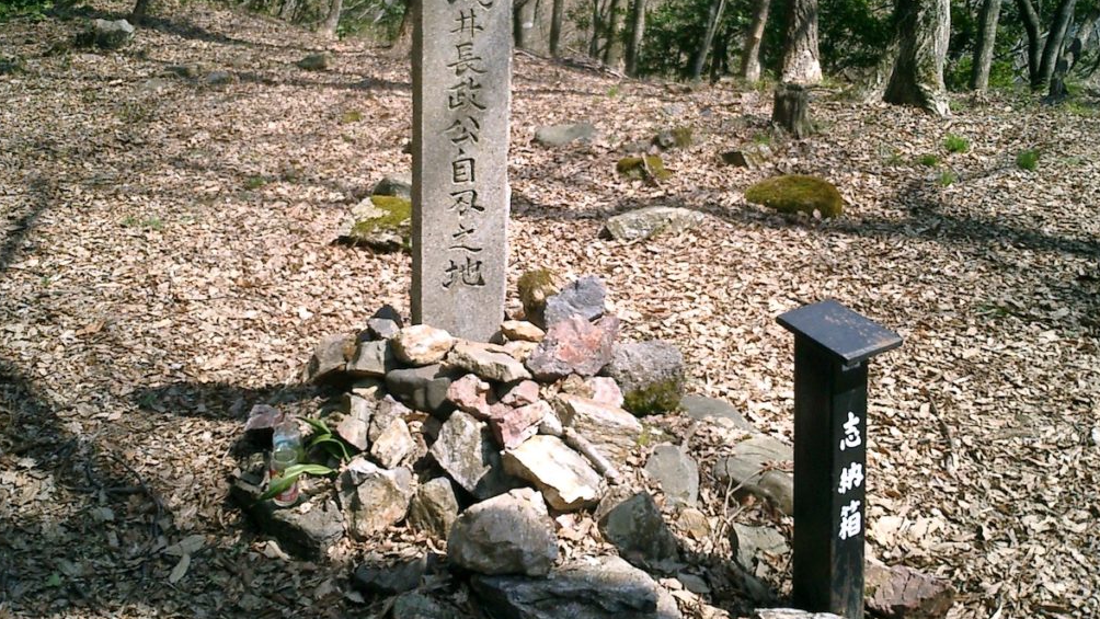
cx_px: 549
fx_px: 1167
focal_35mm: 40
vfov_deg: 29.6
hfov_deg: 50.5
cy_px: 242
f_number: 3.2
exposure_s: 1/1000
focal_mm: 7.5
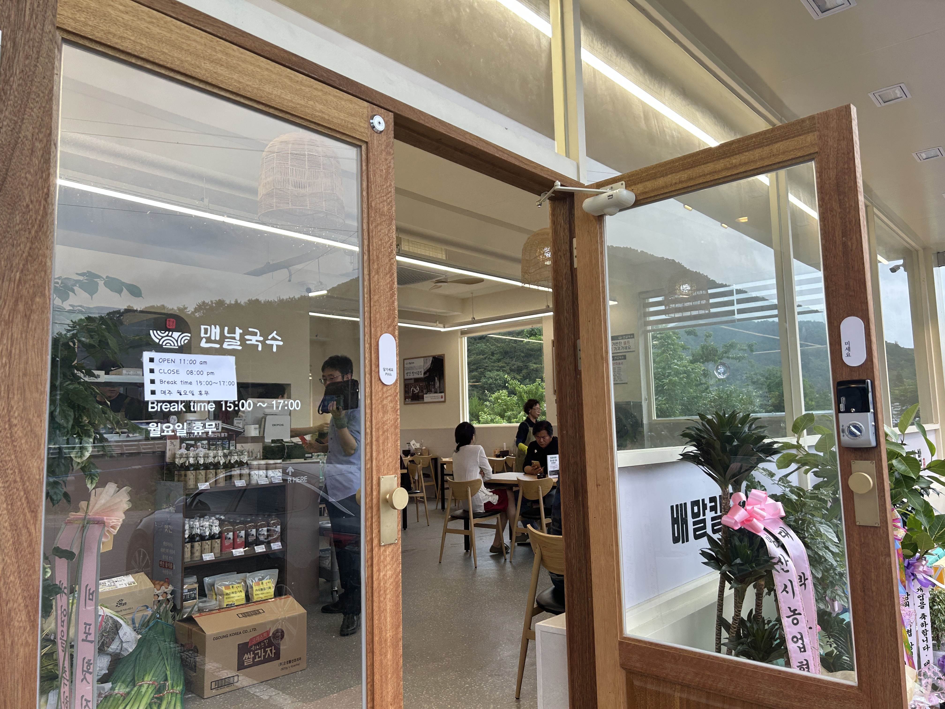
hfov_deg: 67.3
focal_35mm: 26
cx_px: 472
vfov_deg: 53.1
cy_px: 354
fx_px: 710
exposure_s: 1/176
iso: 40
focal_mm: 5.7
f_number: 1.5
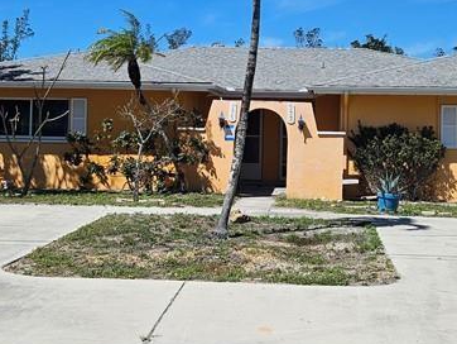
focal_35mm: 65
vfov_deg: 22.5
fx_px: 859
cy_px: 118
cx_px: 275
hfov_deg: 29.7
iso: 25
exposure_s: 1/4373
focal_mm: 5.4
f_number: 1.8
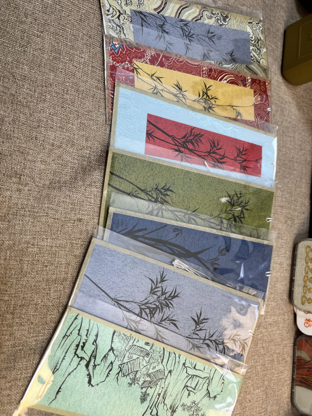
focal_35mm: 26
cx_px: 156
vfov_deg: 67.3
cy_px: 208
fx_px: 312
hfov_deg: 53.1
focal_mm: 5.1
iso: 40
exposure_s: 1/175
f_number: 1.6
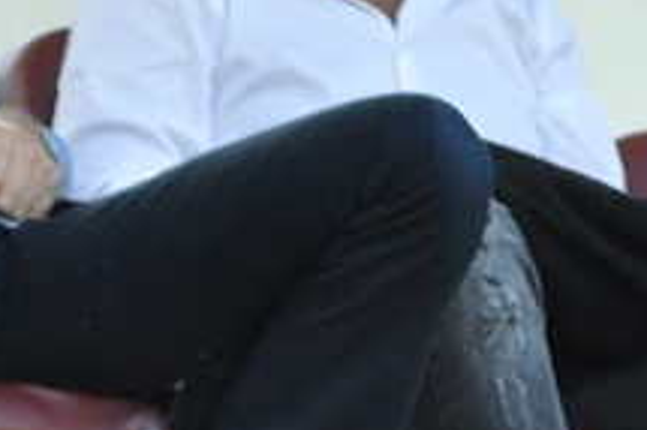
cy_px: 992
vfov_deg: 2.1
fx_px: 11816
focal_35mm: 658
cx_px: 30
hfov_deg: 3.1
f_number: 4.5
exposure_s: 1/640
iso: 800
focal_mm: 92
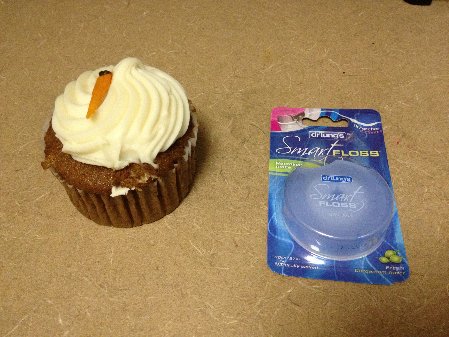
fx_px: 454
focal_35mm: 35
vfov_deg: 40.7
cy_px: 168
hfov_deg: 52.6
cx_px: 224
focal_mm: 4.28
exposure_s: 1/20
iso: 320
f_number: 2.4
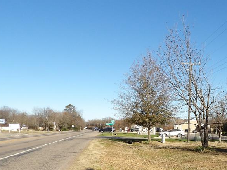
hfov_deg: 42.0
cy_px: 141
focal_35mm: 42
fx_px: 275
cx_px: 194
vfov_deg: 33.2
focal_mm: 4.3
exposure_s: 1/298
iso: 100
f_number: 5.6
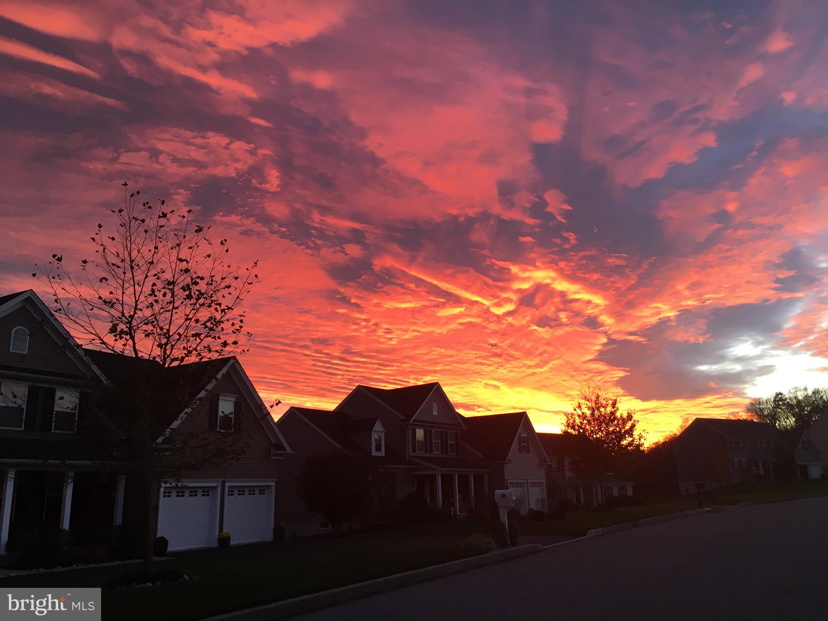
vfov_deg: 48.2
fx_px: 694
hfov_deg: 61.7
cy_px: 310
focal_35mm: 29
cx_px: 414
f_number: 2.2
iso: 50
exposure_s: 1/30
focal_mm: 4.15
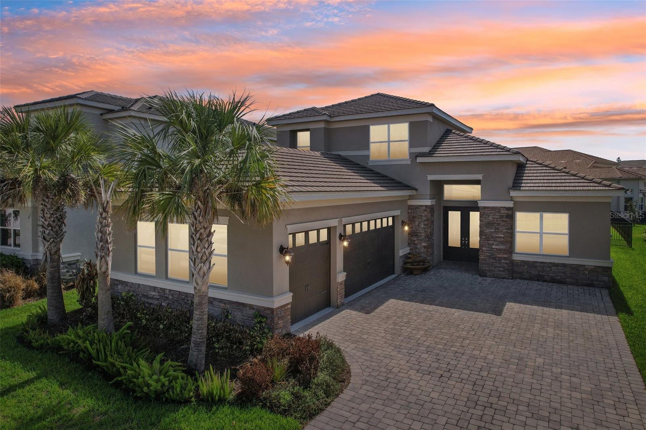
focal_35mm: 22
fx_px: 395
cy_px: 215
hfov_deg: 78.6
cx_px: 323
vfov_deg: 57.2
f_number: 2.8
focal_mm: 8.38
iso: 100
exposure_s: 1/2000
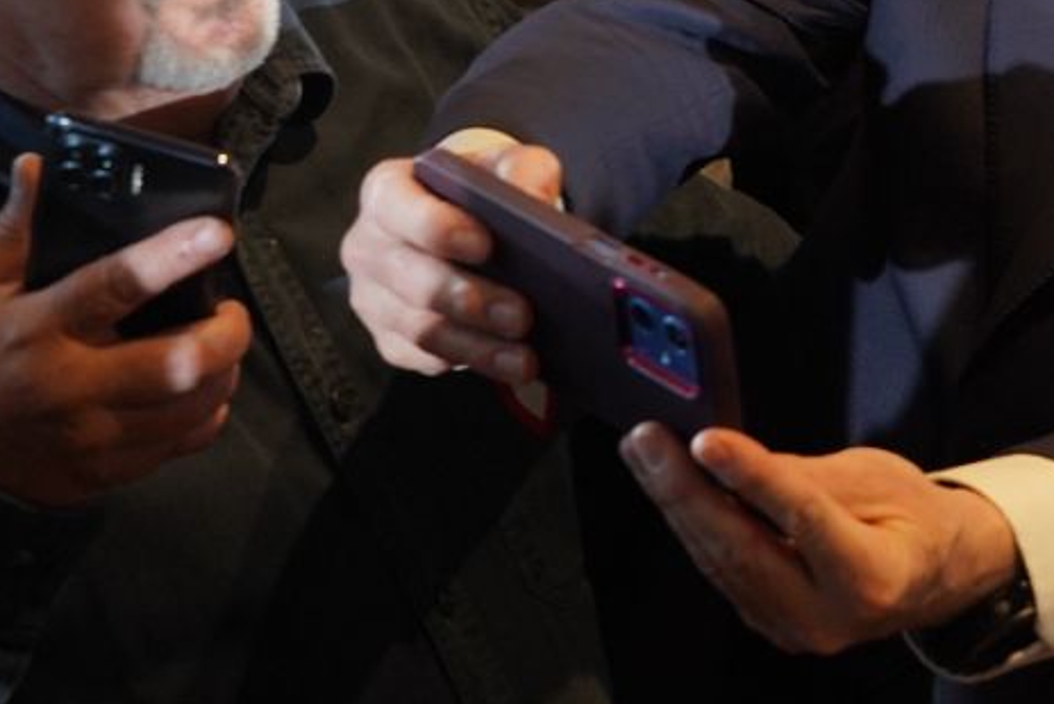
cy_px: -47
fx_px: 3281
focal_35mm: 112
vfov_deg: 12.1
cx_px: 836
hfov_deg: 18.1
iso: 1250
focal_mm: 40
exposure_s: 1/100
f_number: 5.6
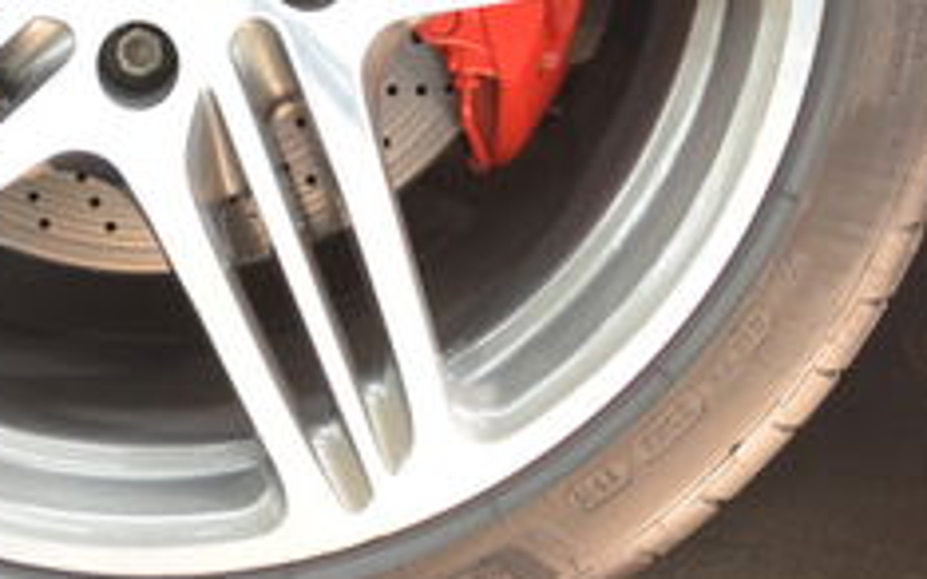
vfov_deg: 11.5
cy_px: -198
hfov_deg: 18.8
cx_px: 194
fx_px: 2778
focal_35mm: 110
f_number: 3.8
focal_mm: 22
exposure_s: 1/30
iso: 1000
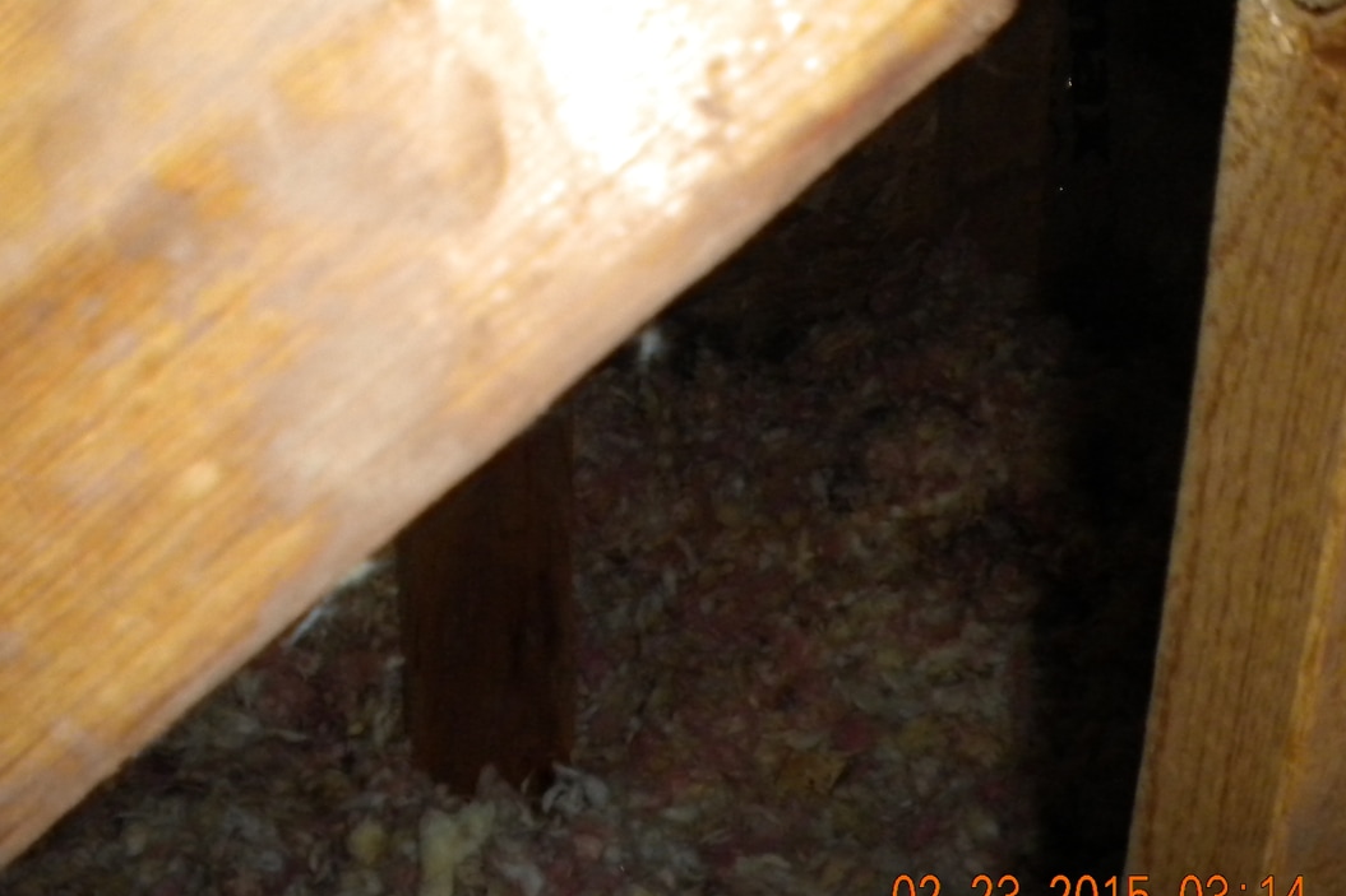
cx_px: 565
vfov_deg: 29.2
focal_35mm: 46
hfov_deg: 42.6
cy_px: 393
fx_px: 1720
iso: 400
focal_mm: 6.3
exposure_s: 1/30
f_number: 3.1
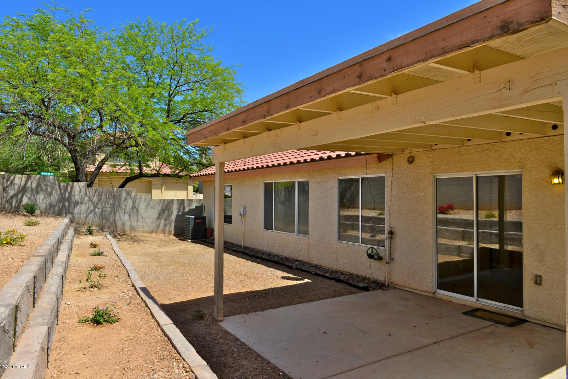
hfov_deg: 73.7
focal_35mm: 24
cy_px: 190
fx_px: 379
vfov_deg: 53.2
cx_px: 284
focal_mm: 24
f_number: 14
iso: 320
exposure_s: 1/250
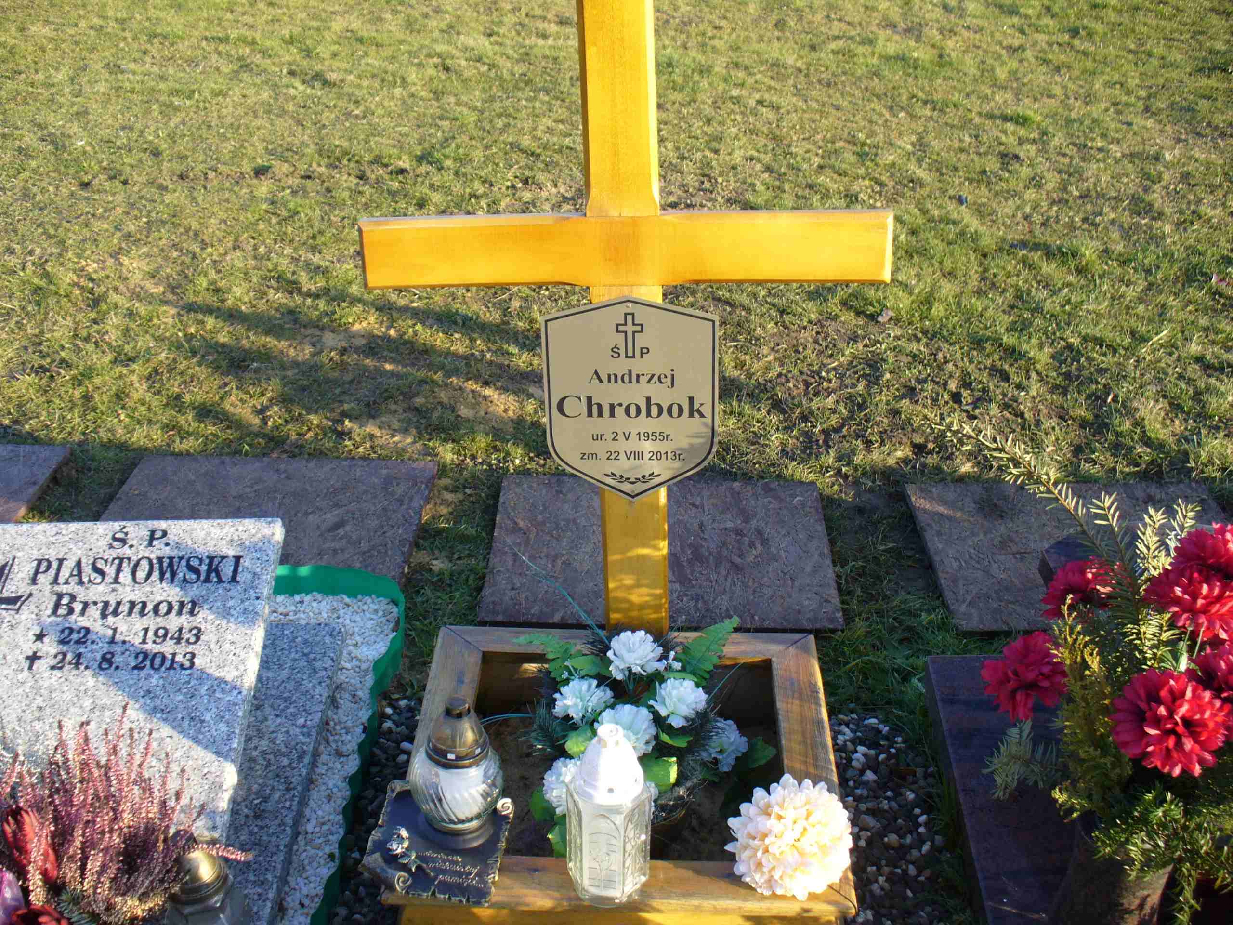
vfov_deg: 38.7
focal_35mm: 37
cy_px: 462
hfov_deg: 50.1
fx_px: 1318
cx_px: 616
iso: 80
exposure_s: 1/200
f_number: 2.8
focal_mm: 6.1
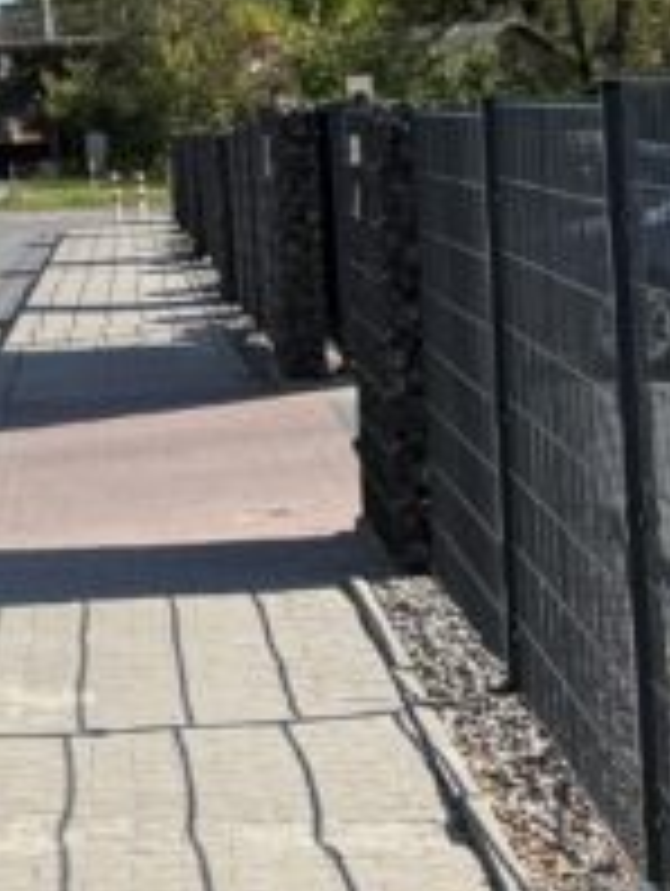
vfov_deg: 15.7
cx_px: -944
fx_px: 3193
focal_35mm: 124
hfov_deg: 10.3
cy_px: 68
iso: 80
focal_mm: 6.76
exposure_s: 1/2703
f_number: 1.78
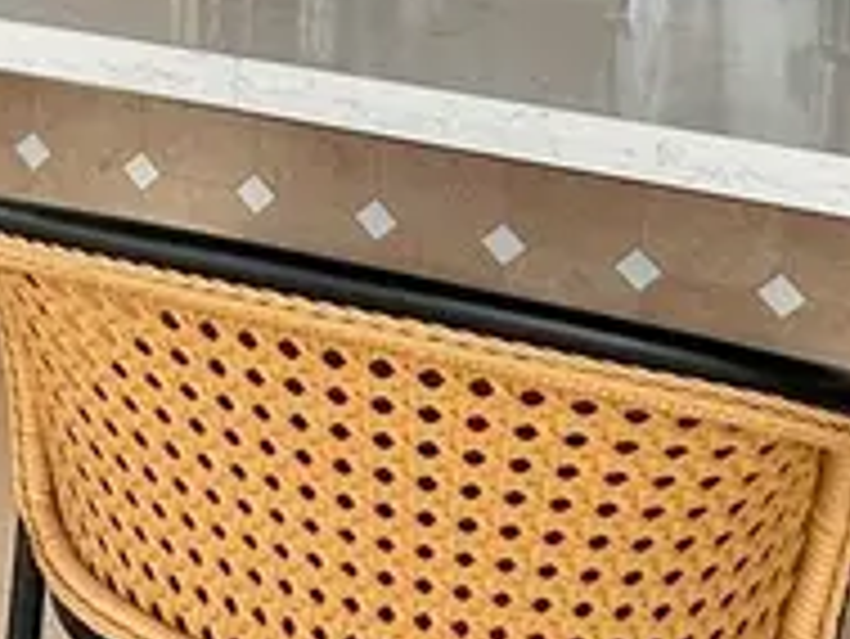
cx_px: -225
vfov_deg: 14.6
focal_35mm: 89
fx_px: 2187
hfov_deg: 20.3
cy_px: -508
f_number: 2.2
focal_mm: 2.22
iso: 40
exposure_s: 1/479
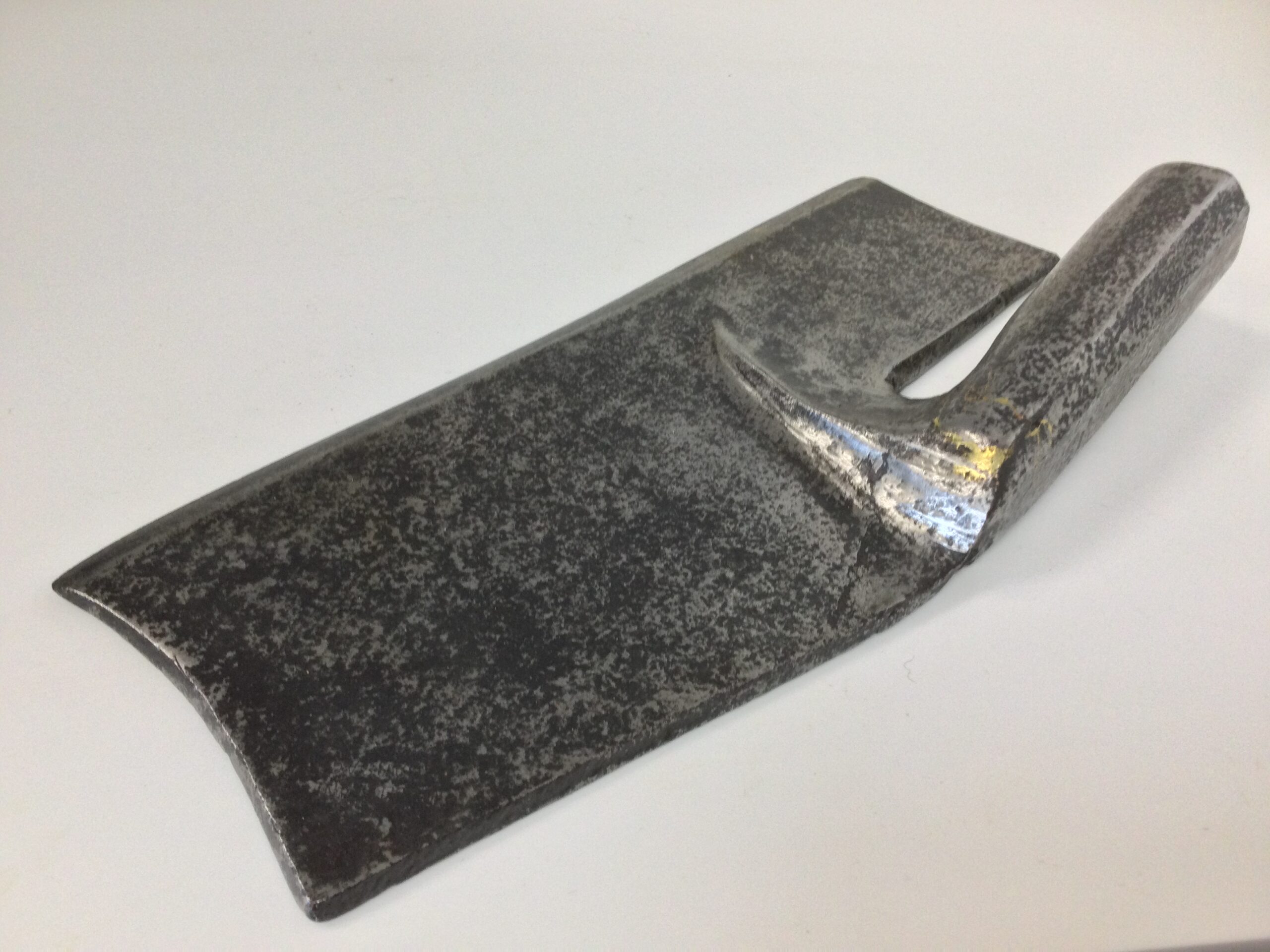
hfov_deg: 58.4
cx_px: 635
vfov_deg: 45.4
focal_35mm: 31
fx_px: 1137
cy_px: 476
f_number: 2.4
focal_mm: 3.3
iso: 50
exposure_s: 1/33
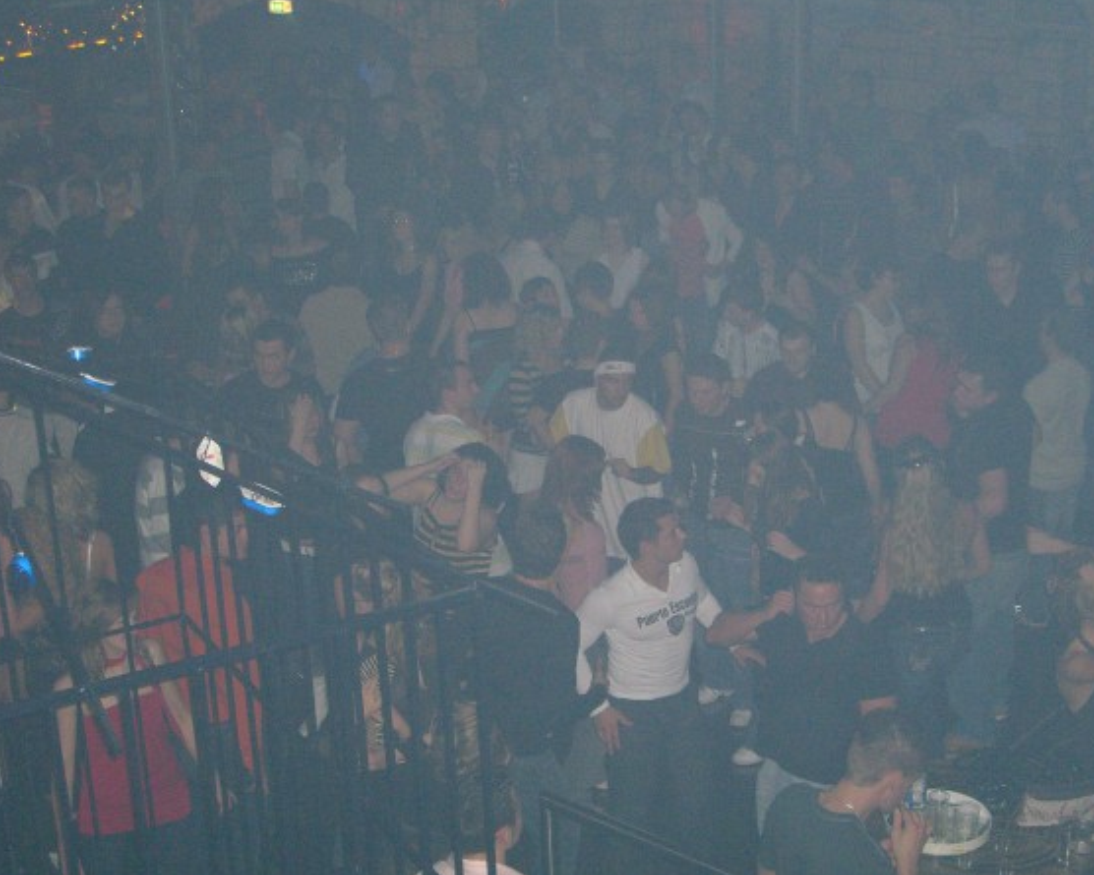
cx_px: 578
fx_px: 1943
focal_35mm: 60
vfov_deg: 25.4
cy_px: 437
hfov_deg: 31.4
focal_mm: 11.8
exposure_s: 1/60
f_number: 3.6
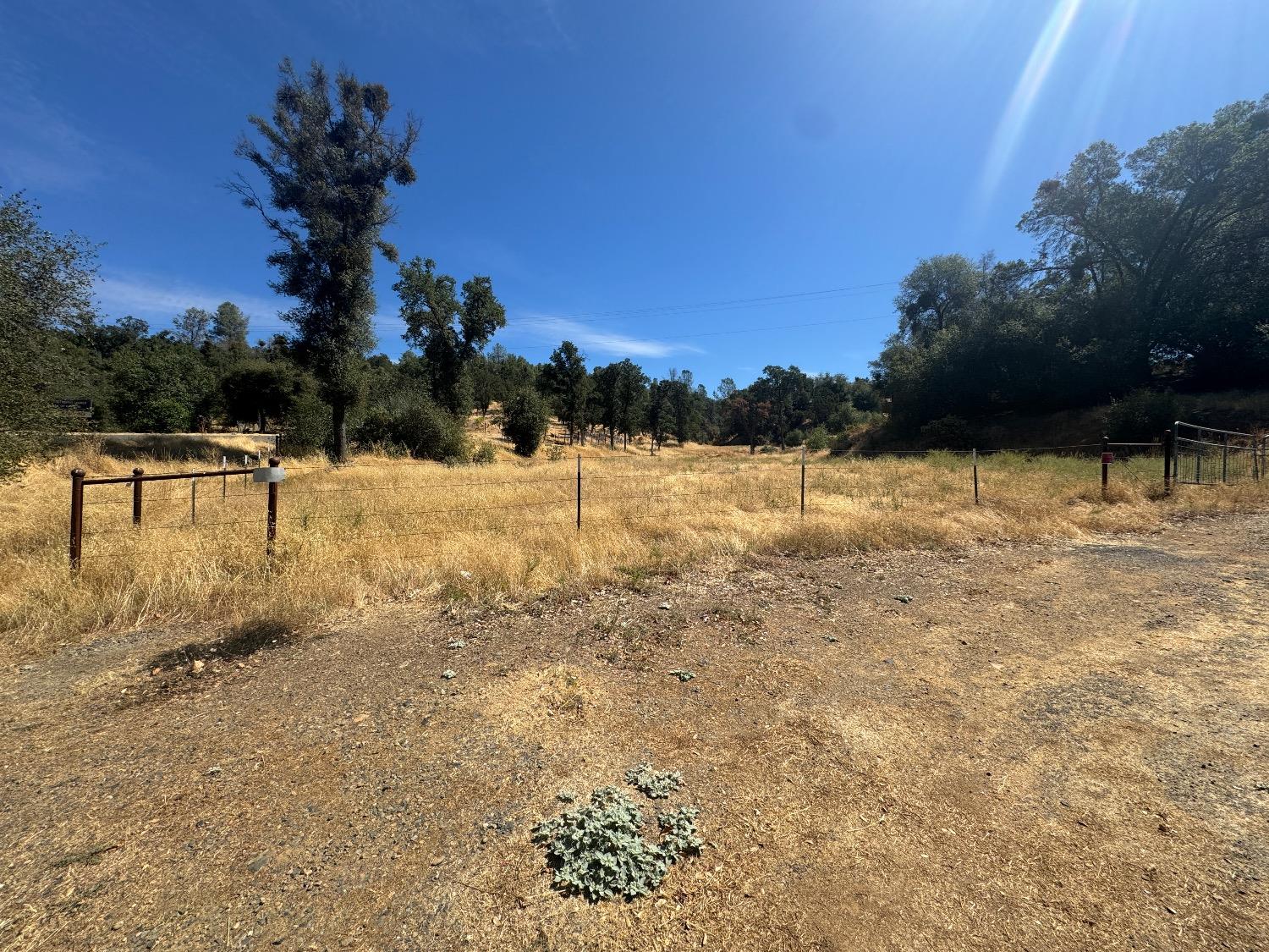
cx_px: 634
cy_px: 476
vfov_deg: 85.7
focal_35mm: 14
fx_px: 513
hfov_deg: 102.1
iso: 50
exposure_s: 1/2208
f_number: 2.2
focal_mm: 2.22
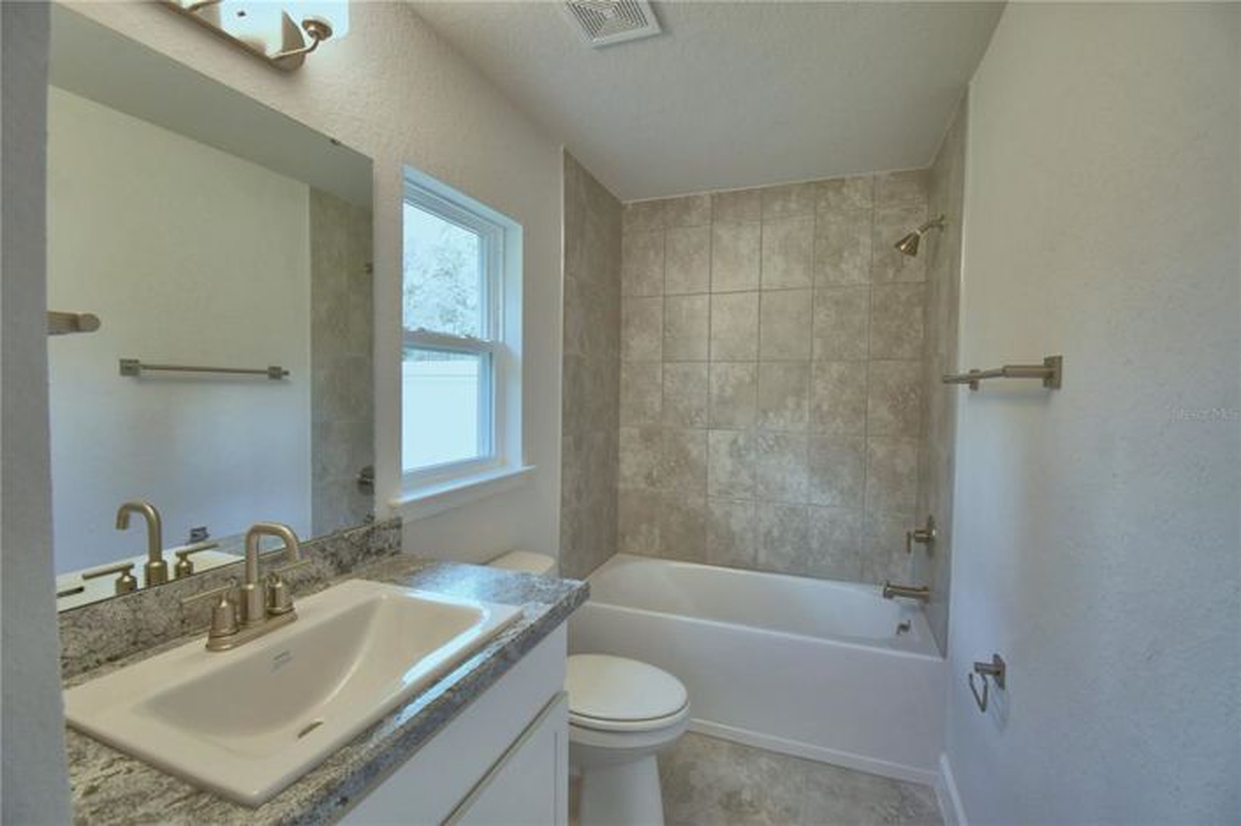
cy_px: 413
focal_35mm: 15
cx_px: 620
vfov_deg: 77.2
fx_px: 517
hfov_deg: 100.4
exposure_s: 1/80
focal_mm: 10
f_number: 4.5
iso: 400
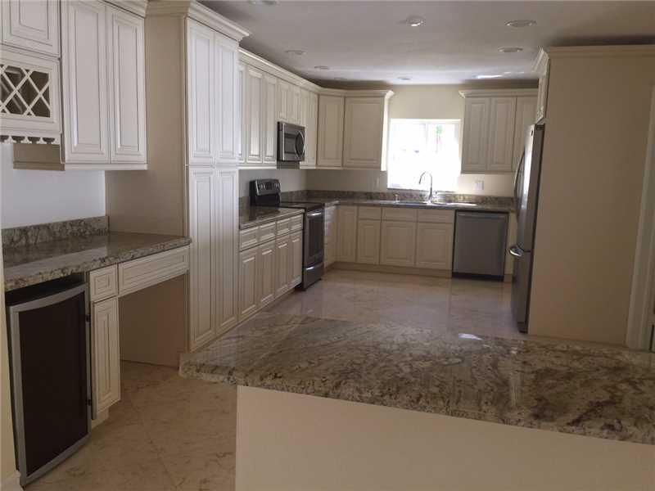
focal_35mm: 29
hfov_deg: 61.7
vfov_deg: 48.2
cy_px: 246
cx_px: 328
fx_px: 549
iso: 40
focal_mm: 4.15
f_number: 2.2
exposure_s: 1/30
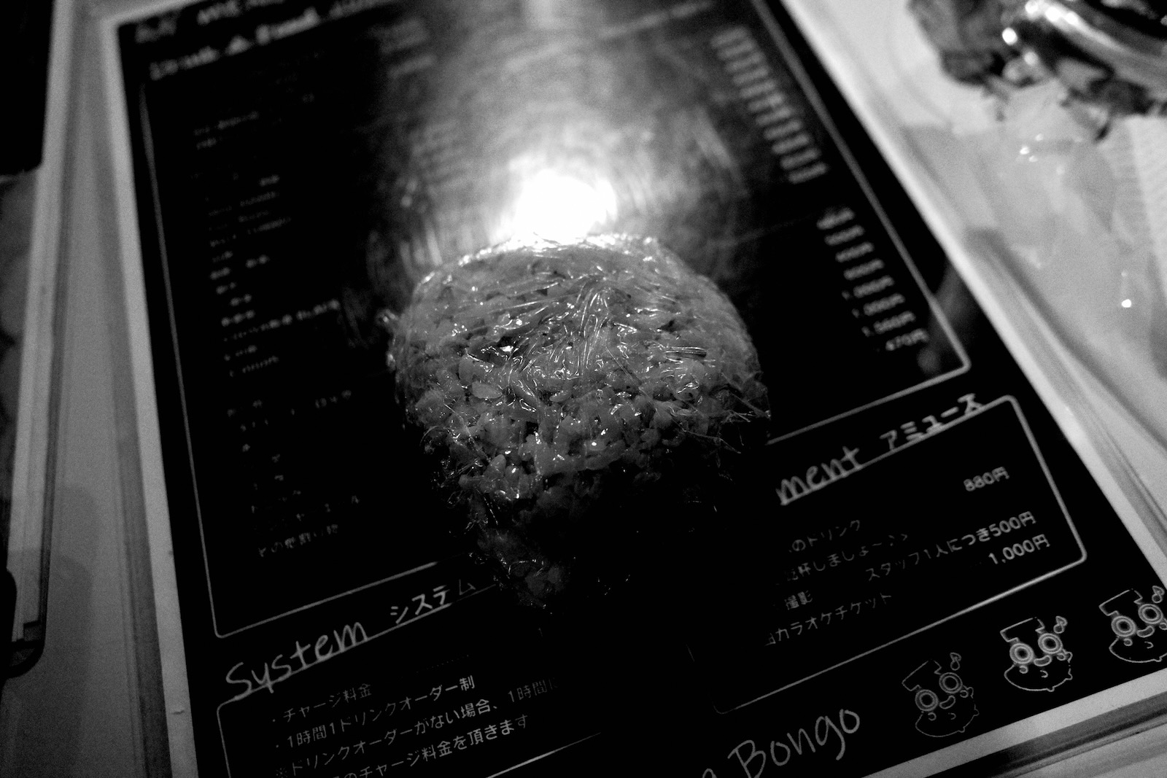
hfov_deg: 65.5
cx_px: 584
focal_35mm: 28
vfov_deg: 46.4
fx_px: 908
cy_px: 389
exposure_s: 1/60
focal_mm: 18.3
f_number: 2.8
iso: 2500
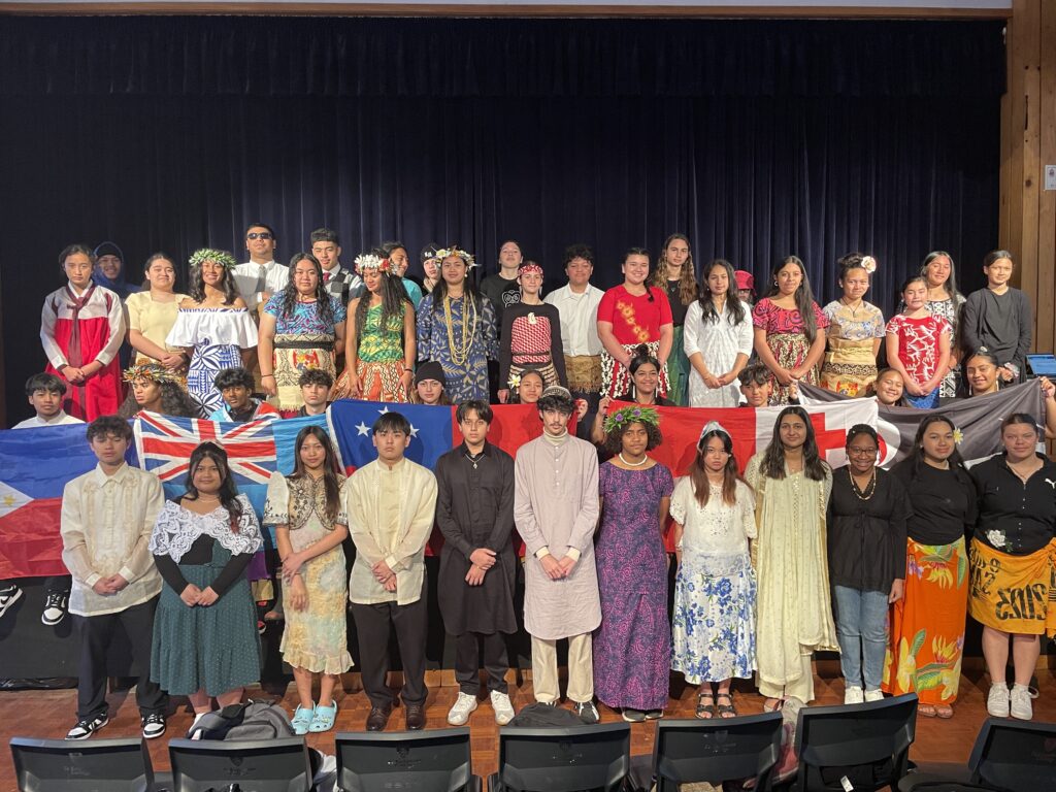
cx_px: 528
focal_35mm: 26
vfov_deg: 53.1
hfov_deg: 67.3
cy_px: 396
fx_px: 793
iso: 160
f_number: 1.6
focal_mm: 4.2
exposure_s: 1/50
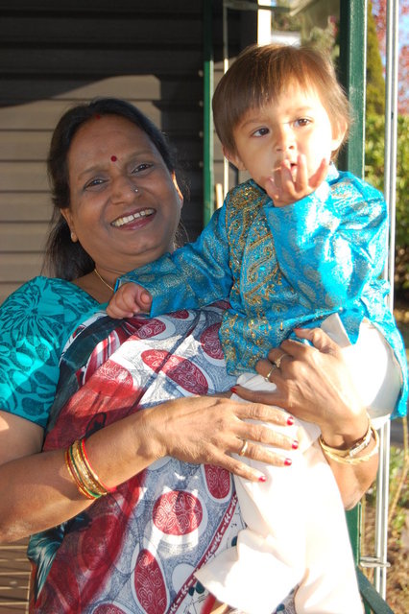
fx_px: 1151
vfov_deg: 29.9
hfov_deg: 20.1
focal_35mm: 68
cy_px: 307
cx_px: 204
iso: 400
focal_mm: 45
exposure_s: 1/320
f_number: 5.3
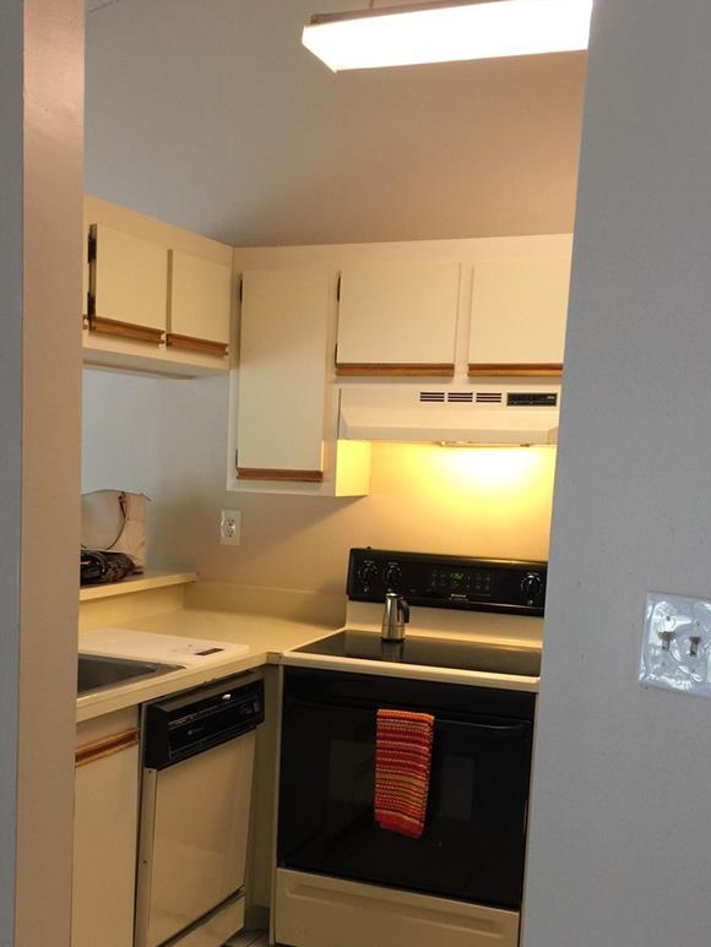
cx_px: 238
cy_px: 643
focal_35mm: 45
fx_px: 1232
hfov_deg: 31.9
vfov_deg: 41.4
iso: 40
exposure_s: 1/15
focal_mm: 4.15
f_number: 2.2
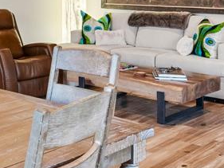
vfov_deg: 20.2
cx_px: 12
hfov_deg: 26.6
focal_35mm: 70
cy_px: -12
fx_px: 453
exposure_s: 1/20
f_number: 9
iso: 3200
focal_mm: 20
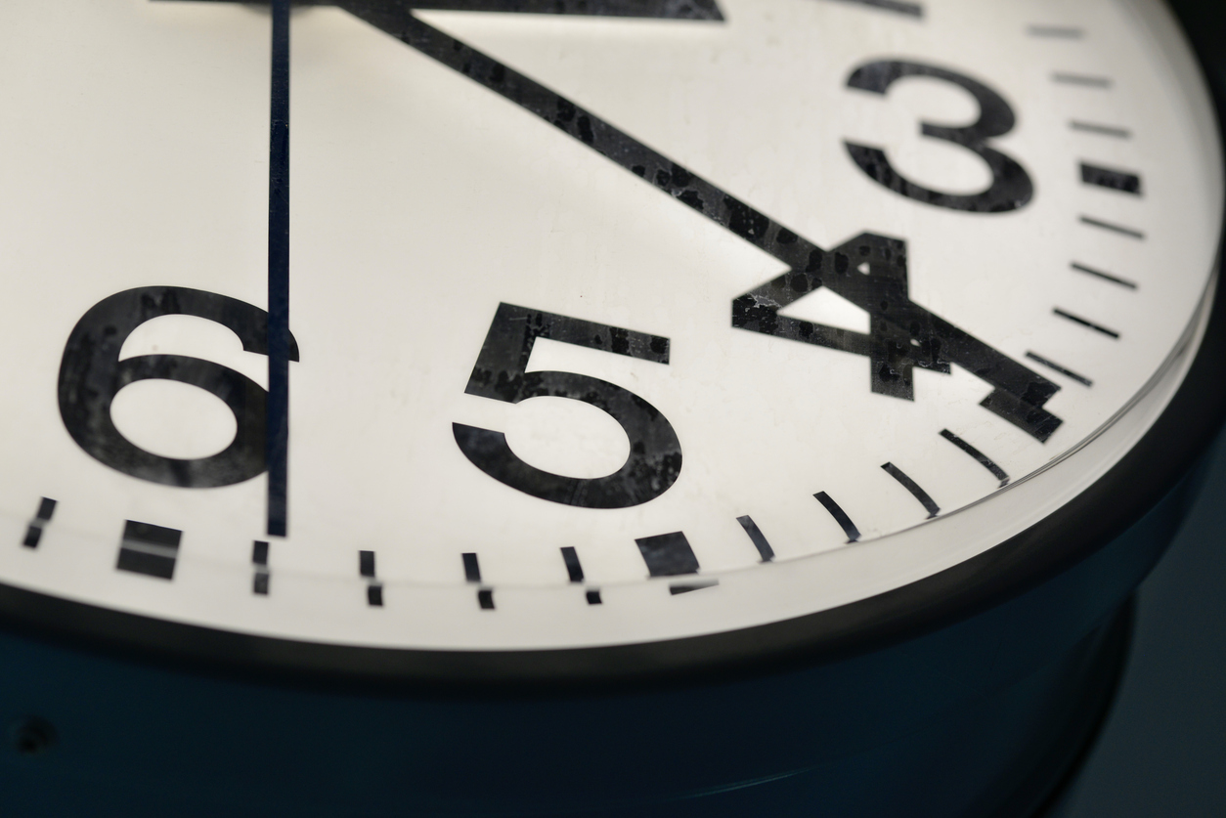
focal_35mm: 105
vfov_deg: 13.1
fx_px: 3577
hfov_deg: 19.4
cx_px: 613
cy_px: 409
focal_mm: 105
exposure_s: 1/100
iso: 720
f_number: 5
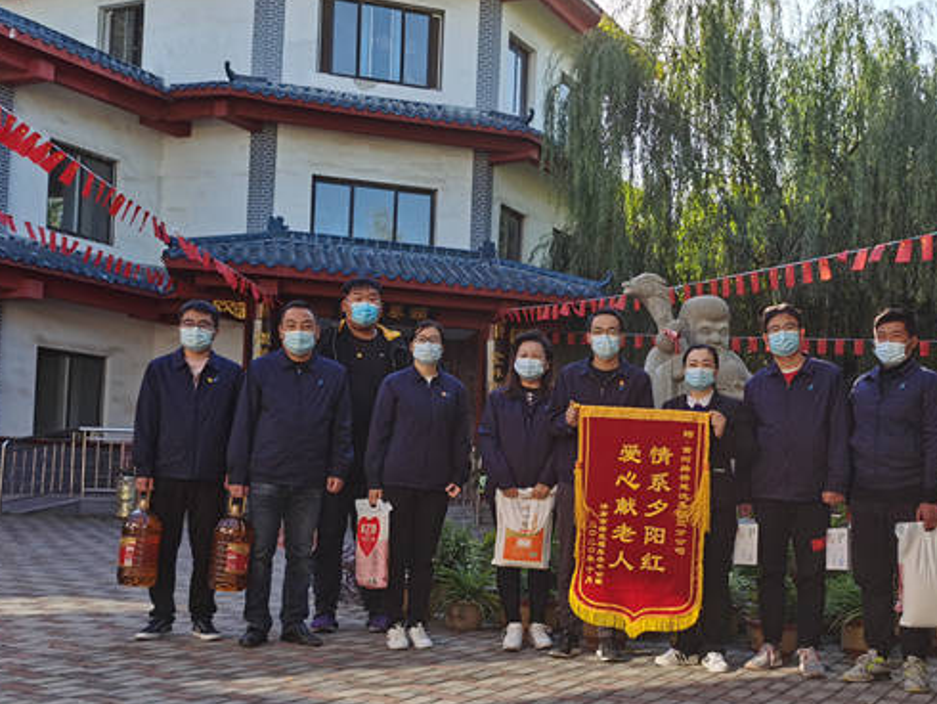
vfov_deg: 32.7
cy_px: 444
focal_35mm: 44
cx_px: 628
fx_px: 1192
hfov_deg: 42.3
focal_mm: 5.56
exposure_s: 1/1845
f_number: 1.6
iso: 50
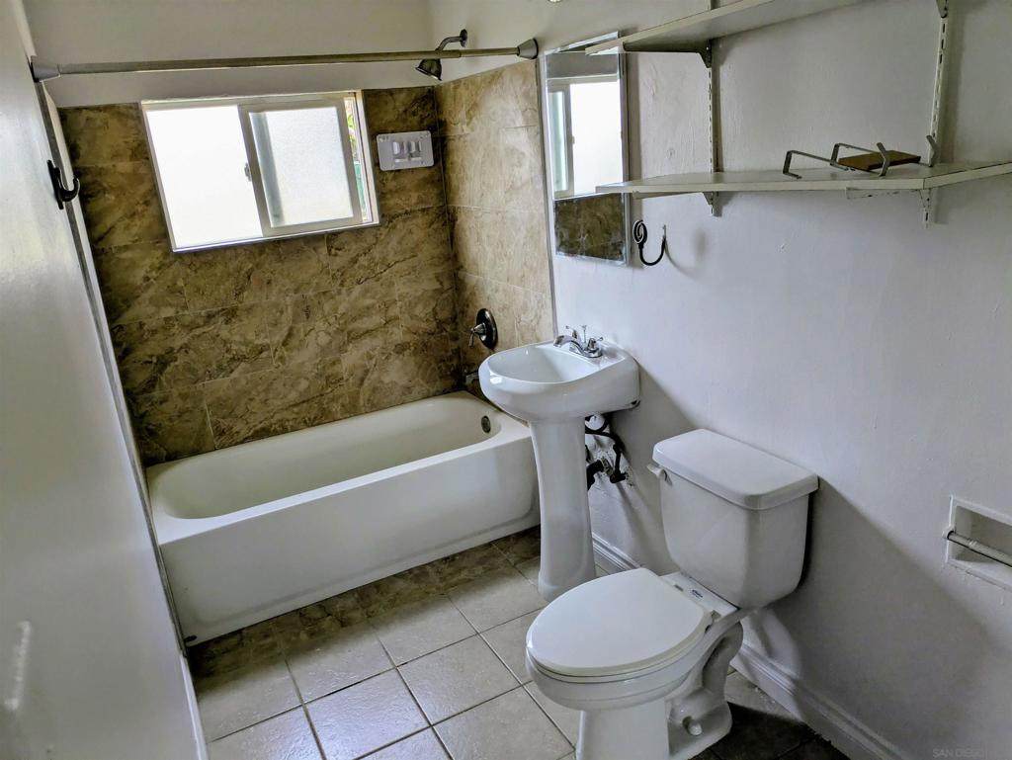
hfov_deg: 69.4
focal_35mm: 25
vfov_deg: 54.9
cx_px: 506
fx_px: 731
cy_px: 380
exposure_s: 1/120
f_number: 1.89
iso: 73
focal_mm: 5.43
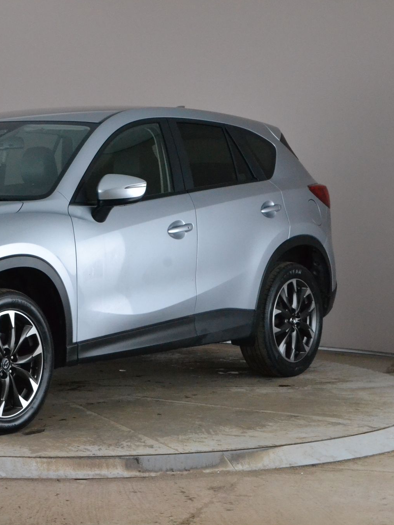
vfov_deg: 20.4
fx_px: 1457
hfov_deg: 15.1
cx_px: 3
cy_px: 261
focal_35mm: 96
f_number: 11
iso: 3200
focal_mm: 44
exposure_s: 1/50
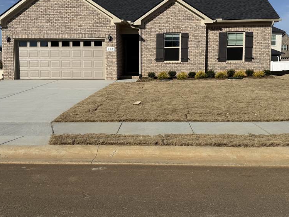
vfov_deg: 35.1
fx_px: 342
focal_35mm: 41
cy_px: 90
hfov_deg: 45.7
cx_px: 125
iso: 80
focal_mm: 6.76
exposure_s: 1/9091
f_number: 1.78
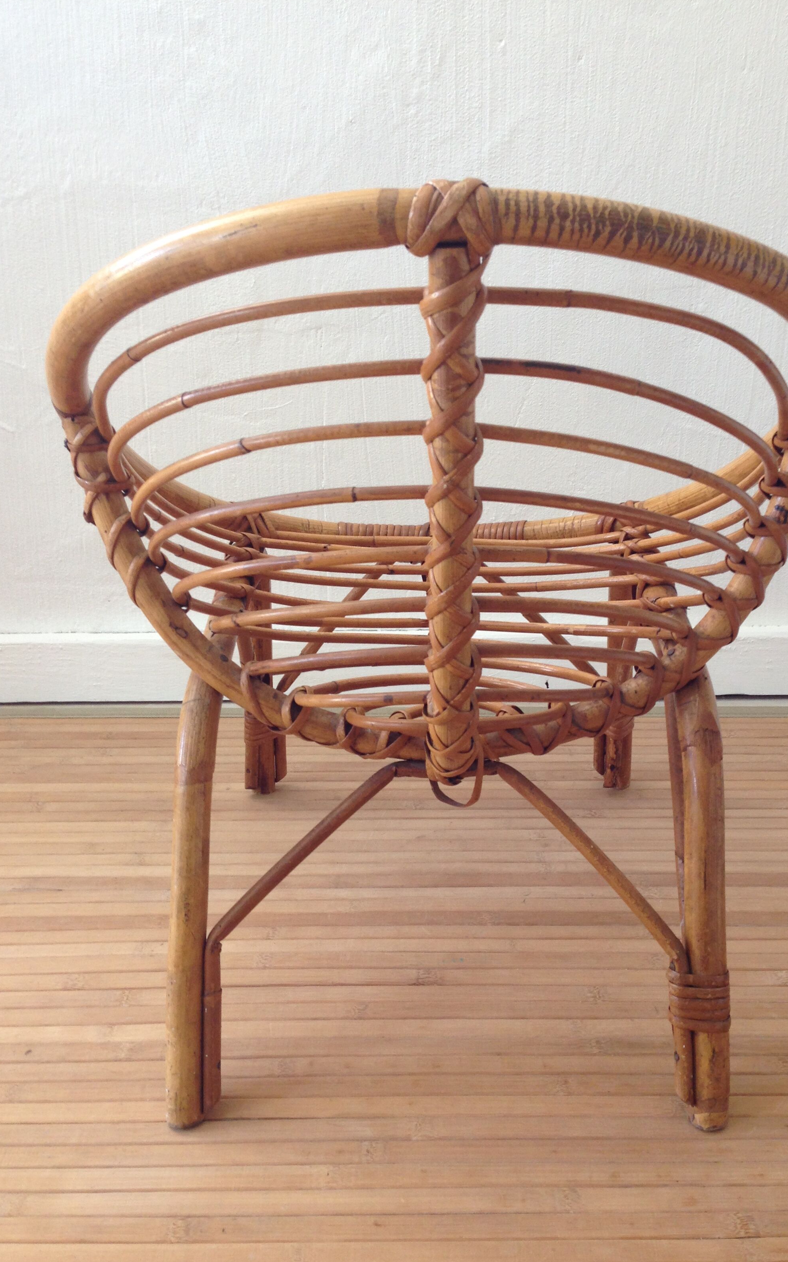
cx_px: 427
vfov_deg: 54.0
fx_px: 1237
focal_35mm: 36
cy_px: 646
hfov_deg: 35.3
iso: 64
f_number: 2.4
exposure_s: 1/20
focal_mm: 4.12
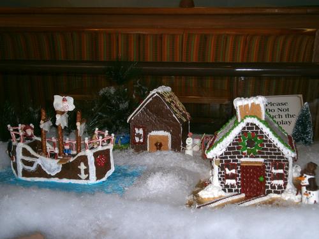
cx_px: 160
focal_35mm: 60
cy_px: 120
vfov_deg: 24.4
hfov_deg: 32.2
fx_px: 553
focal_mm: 10.7
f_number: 3.9
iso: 125
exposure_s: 1/50
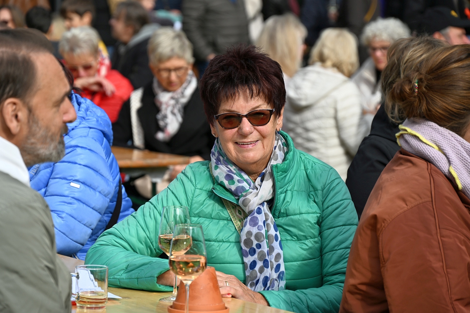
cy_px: 156
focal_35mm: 155
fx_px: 2022
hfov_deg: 13.3
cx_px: 235
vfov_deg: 8.8
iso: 100
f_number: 6.3
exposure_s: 1/320
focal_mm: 155
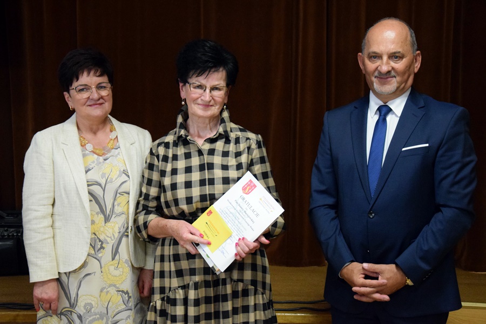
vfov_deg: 21.6
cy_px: 162
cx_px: 243
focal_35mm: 63
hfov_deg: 31.9
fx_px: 850
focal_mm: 42
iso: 5000
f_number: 4.8
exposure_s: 1/100
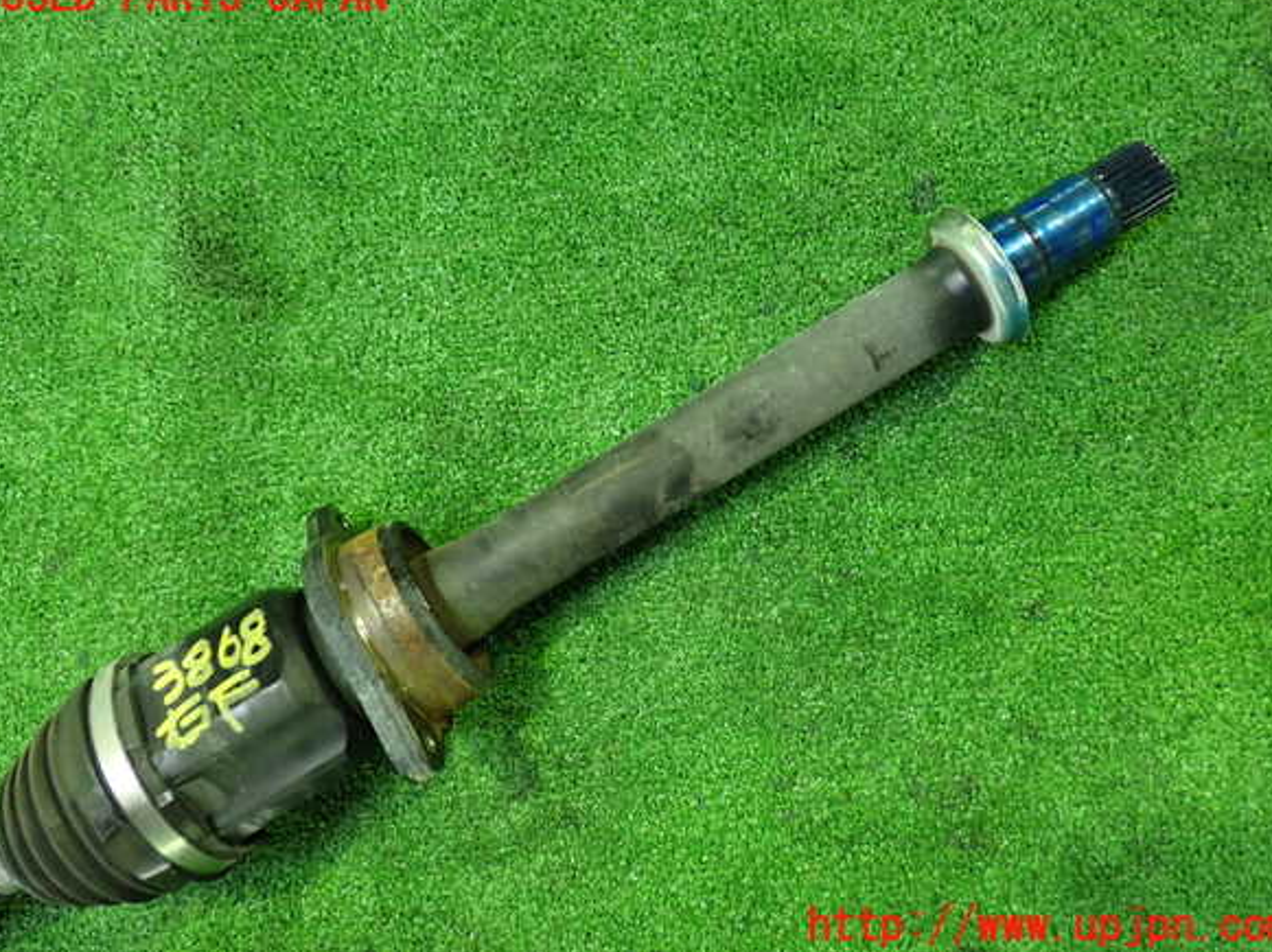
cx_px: 646
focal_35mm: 31
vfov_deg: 45.4
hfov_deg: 58.4
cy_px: 462
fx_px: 1138
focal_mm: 5.4
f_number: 2.3
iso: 800
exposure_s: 1/30
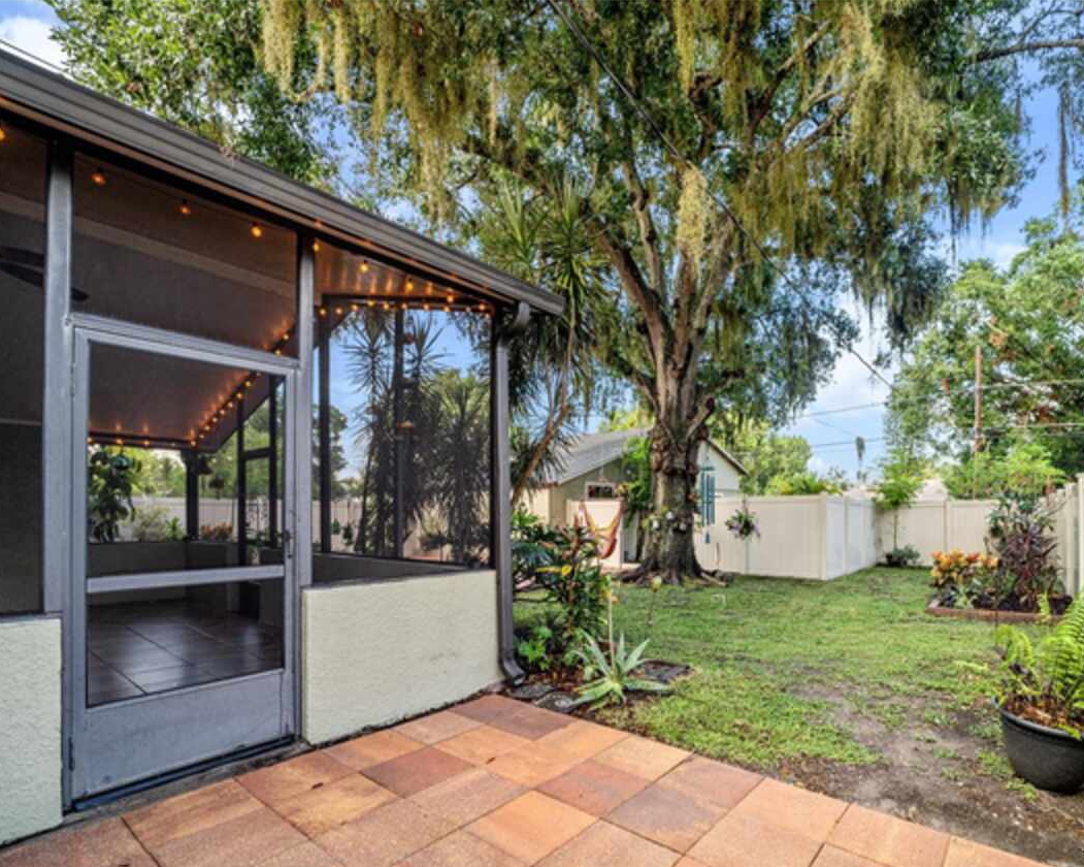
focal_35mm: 16
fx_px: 513
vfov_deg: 80.3
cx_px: 628
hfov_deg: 92.4
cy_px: 438
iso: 125
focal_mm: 14
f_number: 5.6
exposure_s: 1/100
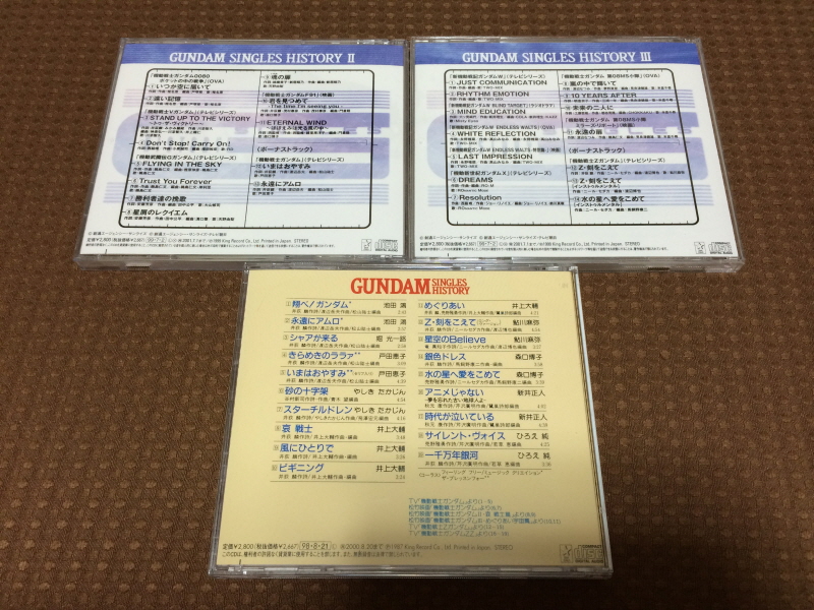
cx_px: 407
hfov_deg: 60.0
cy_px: 305
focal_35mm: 30
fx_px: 705
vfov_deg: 46.8
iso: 100
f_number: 2.2
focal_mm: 4.12
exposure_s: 1/30
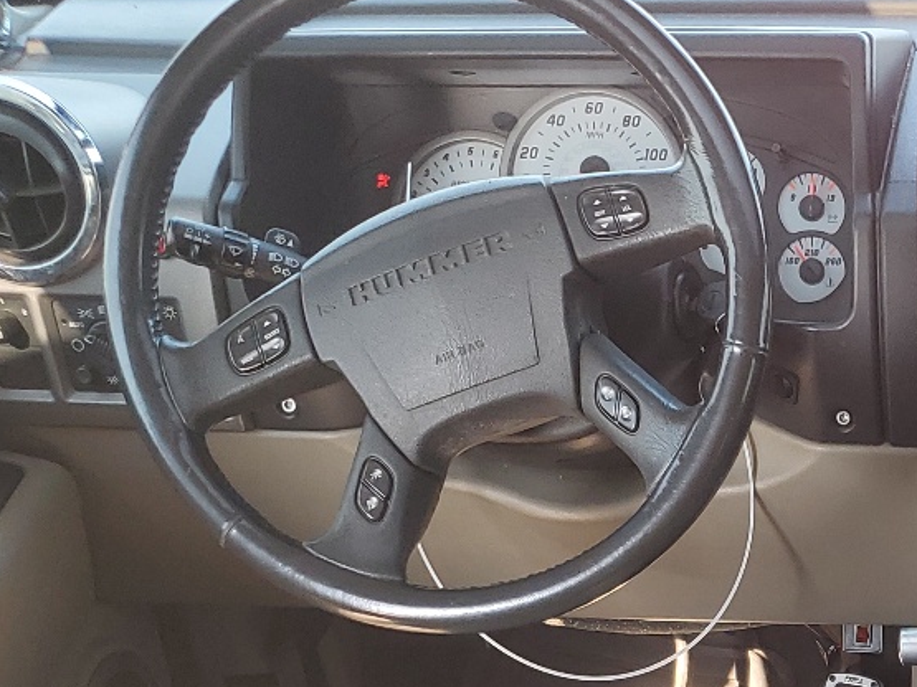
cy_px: 920
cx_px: 1054
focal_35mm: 75
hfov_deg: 24.0
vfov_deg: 18.2
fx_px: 1986
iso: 53
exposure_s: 1/120
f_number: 1.5
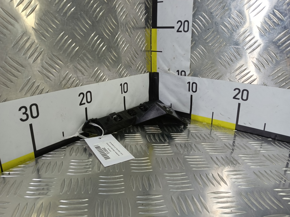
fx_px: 193
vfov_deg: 58.9
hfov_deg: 73.9
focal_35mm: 23
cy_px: 108
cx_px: 145
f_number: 1.6
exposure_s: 1/50
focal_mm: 4.11
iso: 99
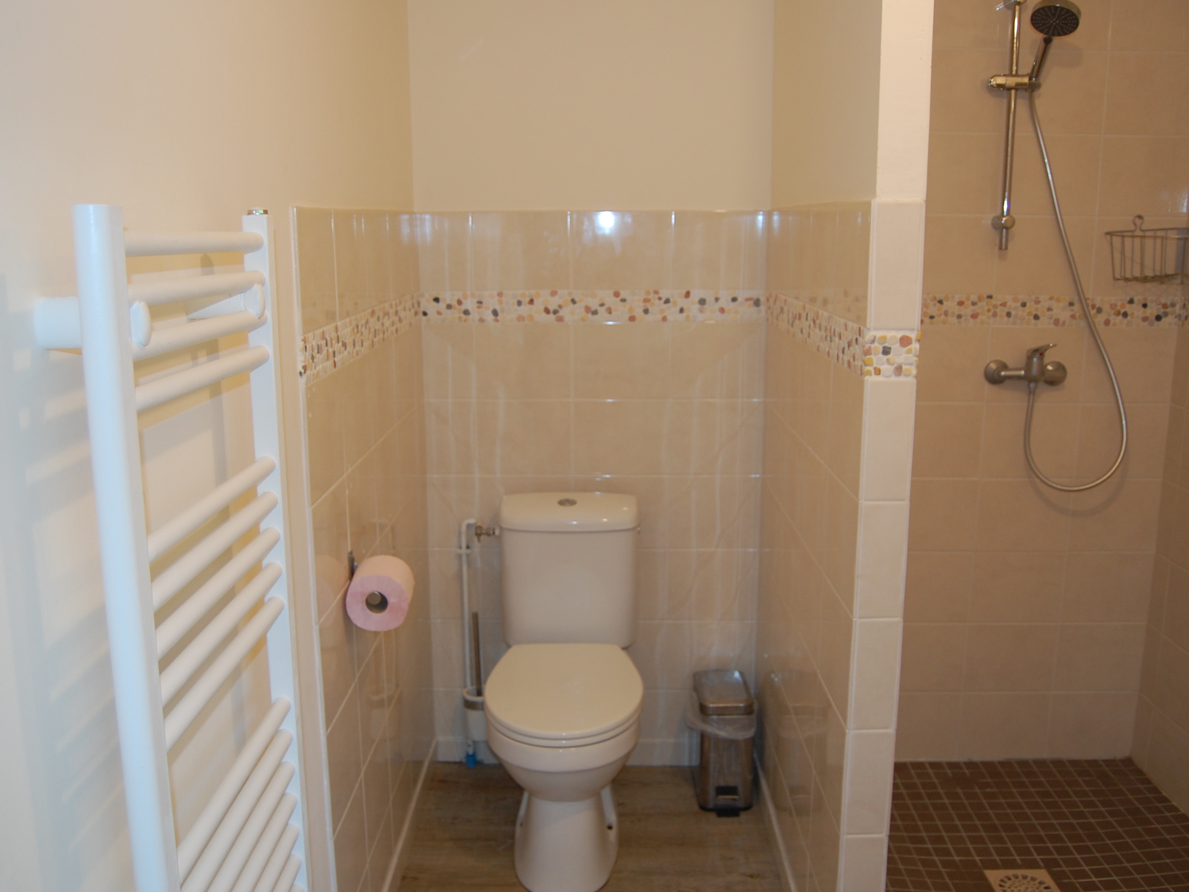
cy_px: 442
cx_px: 574
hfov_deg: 57.5
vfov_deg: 44.7
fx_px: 1084
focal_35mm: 32
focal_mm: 19
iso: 400
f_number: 3.5
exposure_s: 1/80
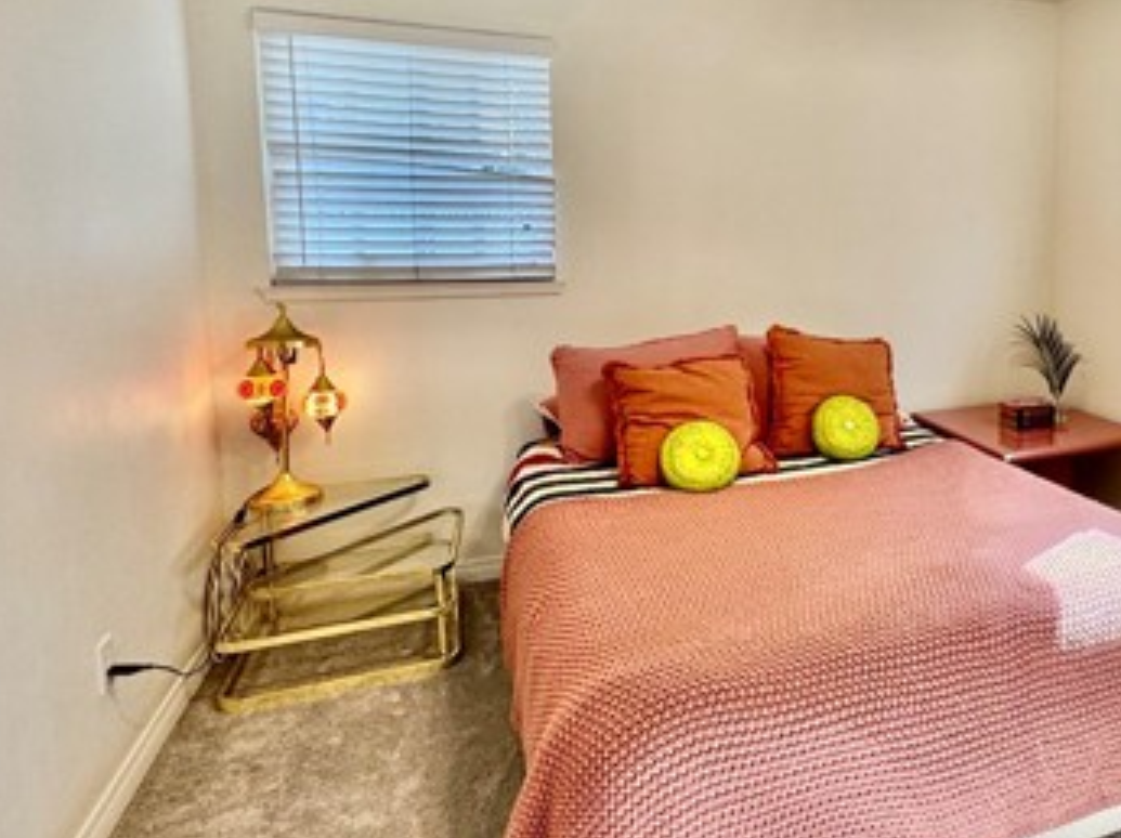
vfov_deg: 52.3
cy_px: 305
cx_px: 864
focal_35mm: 26
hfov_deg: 62.8
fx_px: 841
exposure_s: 1/120
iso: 125
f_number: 2.2
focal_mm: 2.22
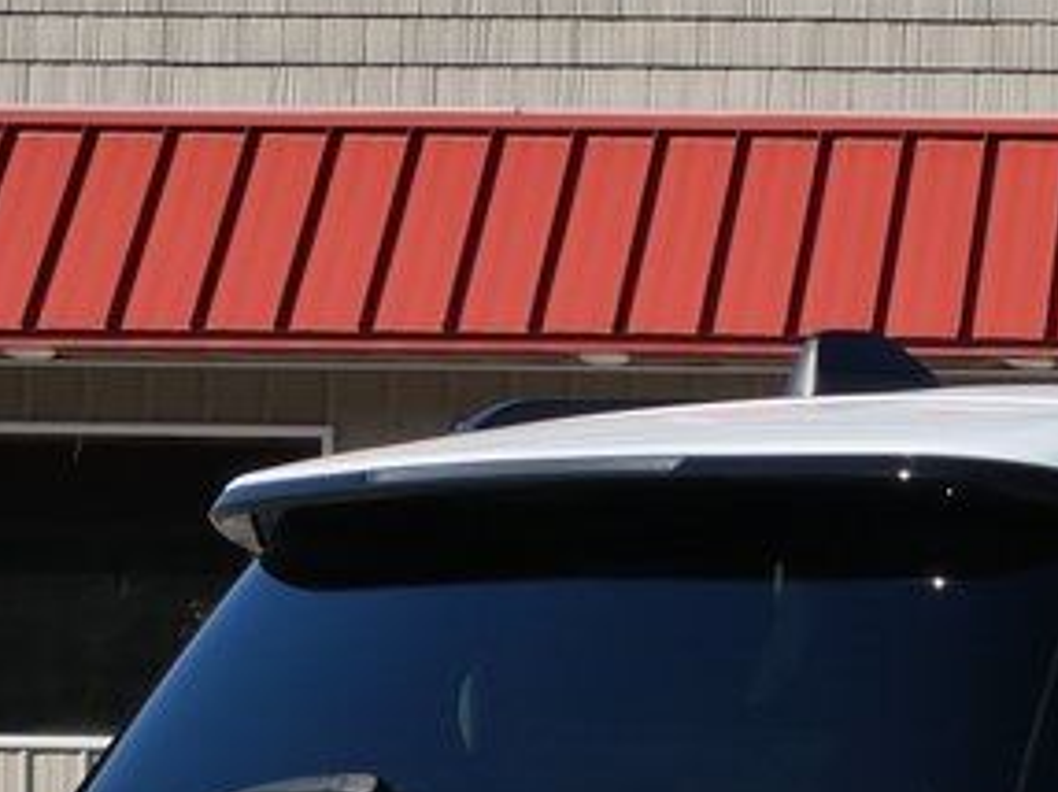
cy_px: 1251
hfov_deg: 11.2
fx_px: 5253
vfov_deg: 8.4
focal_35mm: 172
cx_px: 1443
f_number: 10
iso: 200
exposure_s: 1/400
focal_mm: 24
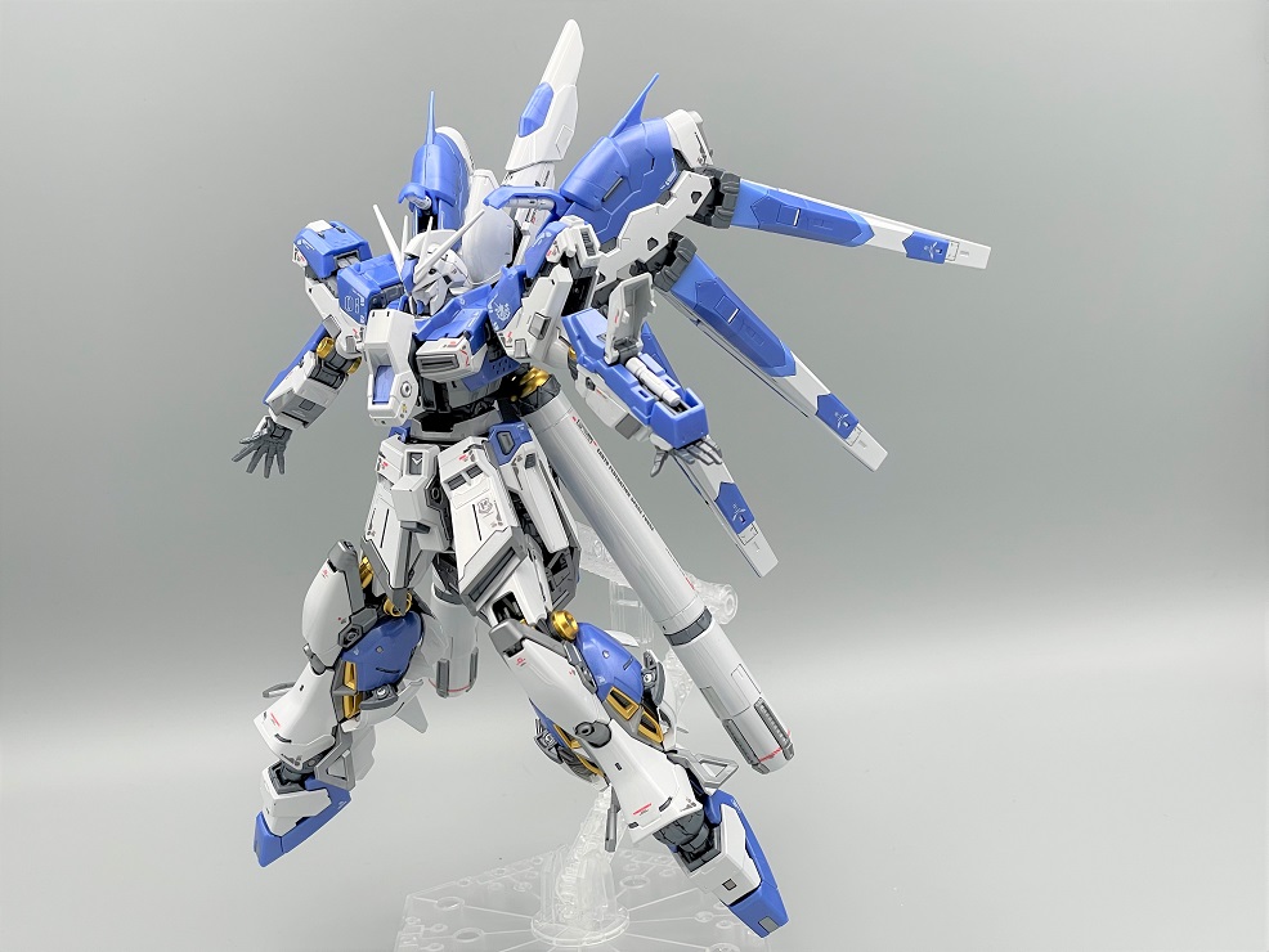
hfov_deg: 36.8
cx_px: 634
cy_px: 476
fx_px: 1907
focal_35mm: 52
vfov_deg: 28.0
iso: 25
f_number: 2
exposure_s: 1/149
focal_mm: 6
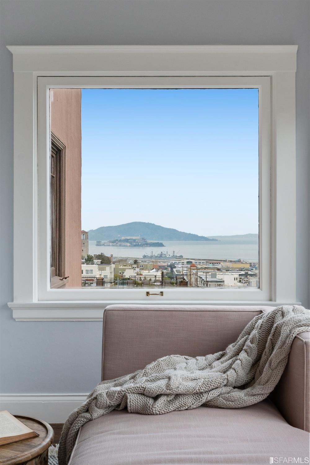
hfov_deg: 34.2
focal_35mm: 39
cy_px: 232
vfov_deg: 49.6
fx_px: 504
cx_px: 155
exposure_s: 1/160
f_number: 9
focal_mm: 26
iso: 400
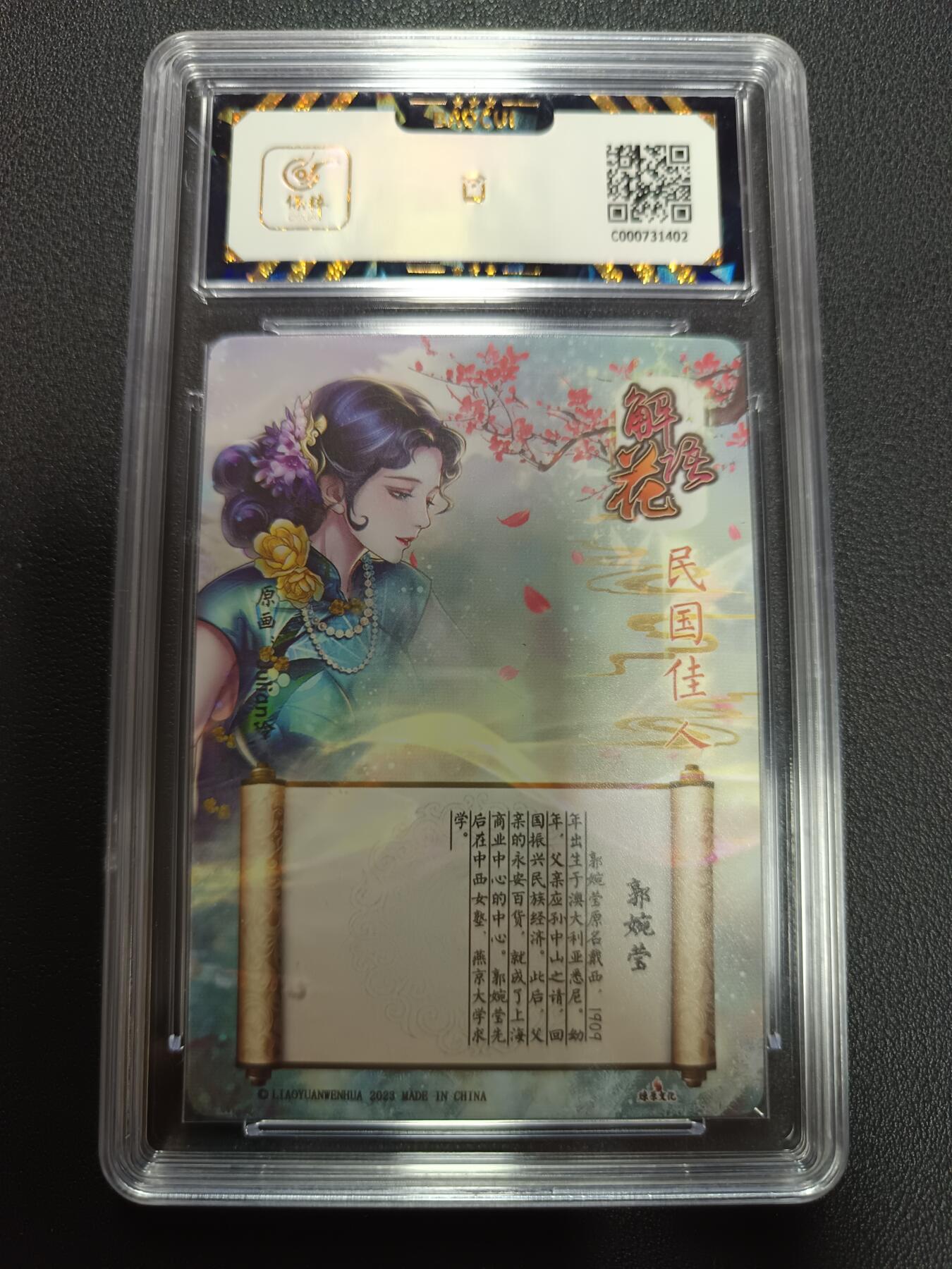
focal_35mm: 24
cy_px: 634
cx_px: 476
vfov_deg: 71.6
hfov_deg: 56.8
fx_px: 880
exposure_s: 1/50
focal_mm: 5.31
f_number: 1.7
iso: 680
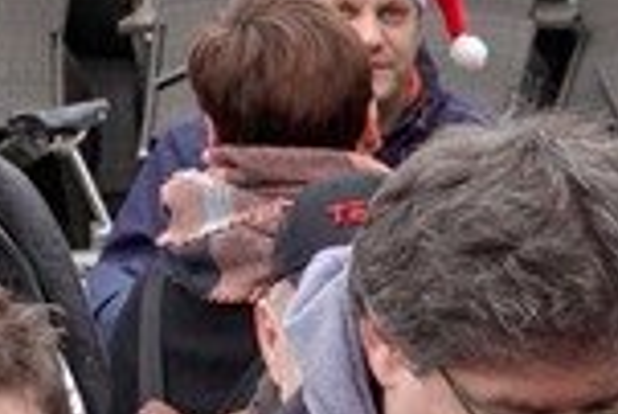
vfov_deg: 3.5
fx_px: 6512
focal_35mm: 379
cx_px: 1608
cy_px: 1297
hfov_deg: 5.2
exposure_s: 1/80
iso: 100
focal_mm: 20.49
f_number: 3.2
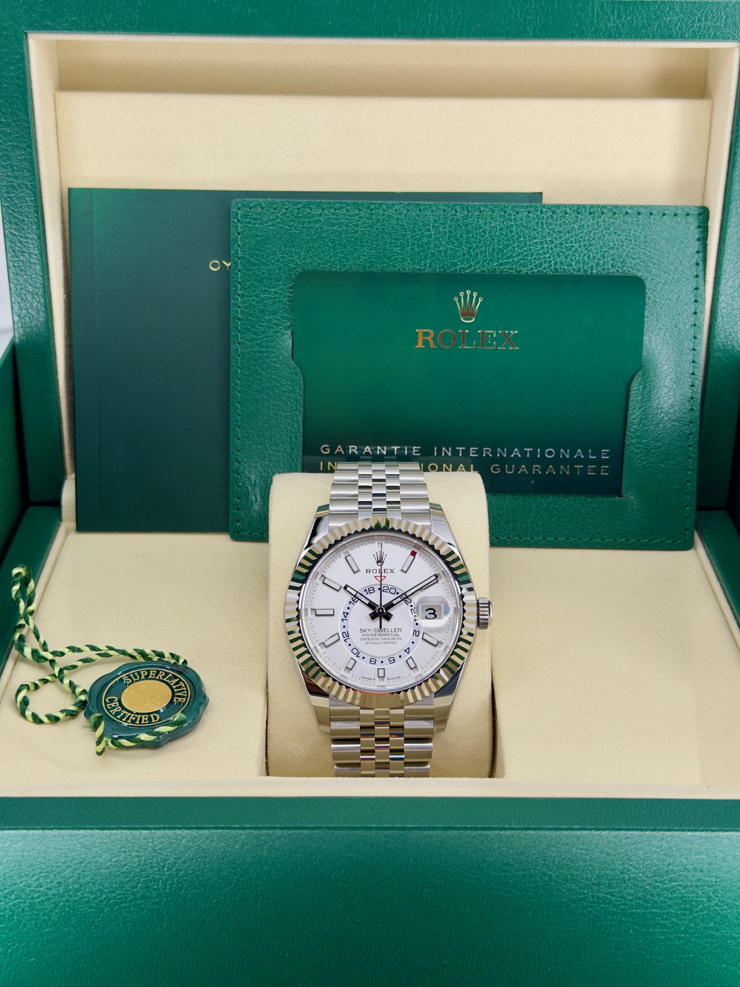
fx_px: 1368
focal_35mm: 48
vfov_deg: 39.7
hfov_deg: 30.3
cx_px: 370
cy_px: 494
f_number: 1.78
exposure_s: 1/127
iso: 50
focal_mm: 6.76
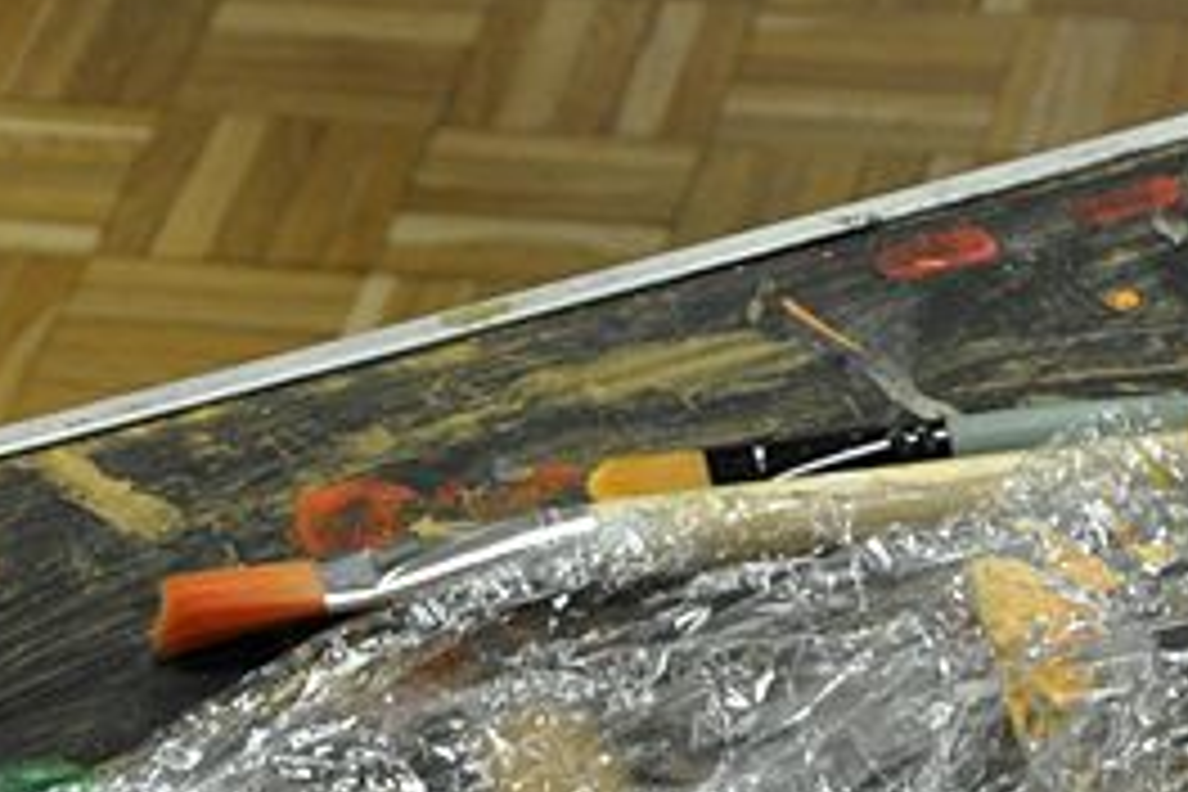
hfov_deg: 10.6
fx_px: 6369
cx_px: 1143
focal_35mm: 193
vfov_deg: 7.0
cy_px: 1217
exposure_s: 1/40
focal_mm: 40
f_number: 6.3
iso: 800
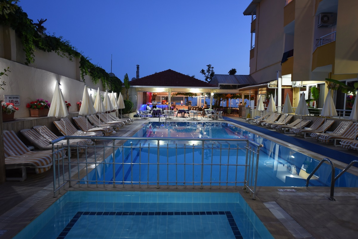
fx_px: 219
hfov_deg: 78.6
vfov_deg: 57.3
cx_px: 179
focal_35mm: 22
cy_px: 120
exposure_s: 1/15
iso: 640
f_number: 2.8
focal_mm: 22
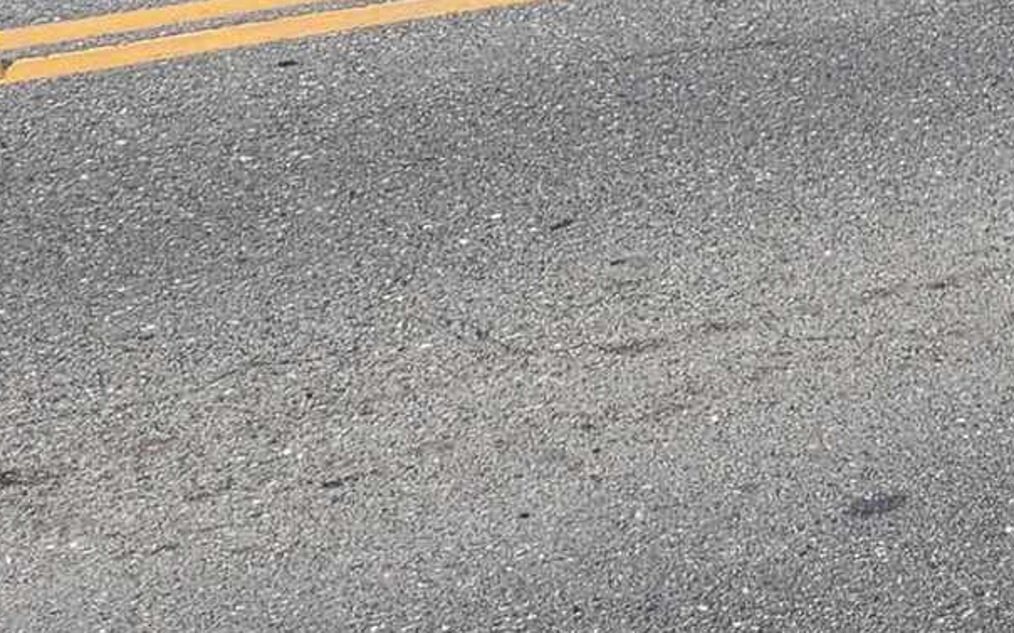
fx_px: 3425
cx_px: 1830
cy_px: -1132
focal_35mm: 124
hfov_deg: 14.7
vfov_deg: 9.0
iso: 20
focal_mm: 5.4
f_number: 1.8
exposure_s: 1/3109
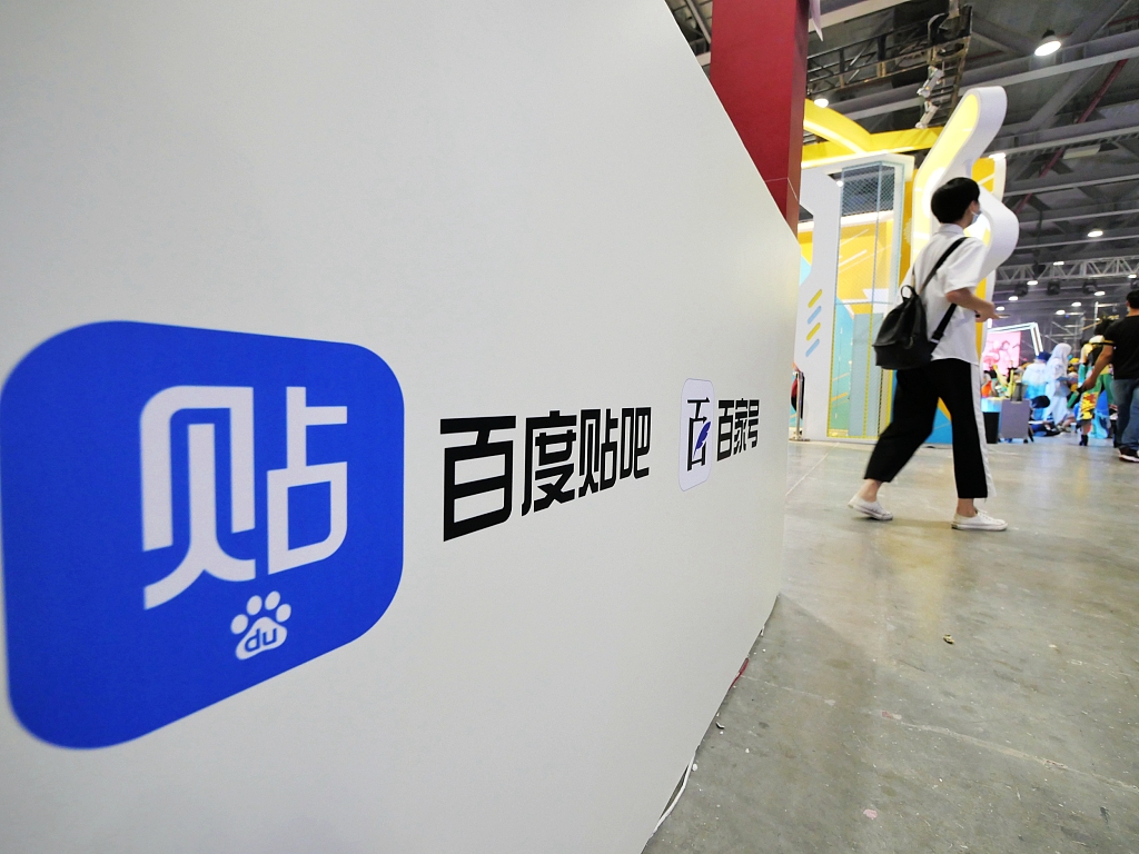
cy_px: 427
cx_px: 570
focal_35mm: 14
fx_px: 461
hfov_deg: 102.1
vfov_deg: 85.7
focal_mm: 7
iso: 1600
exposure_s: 1/80
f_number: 4
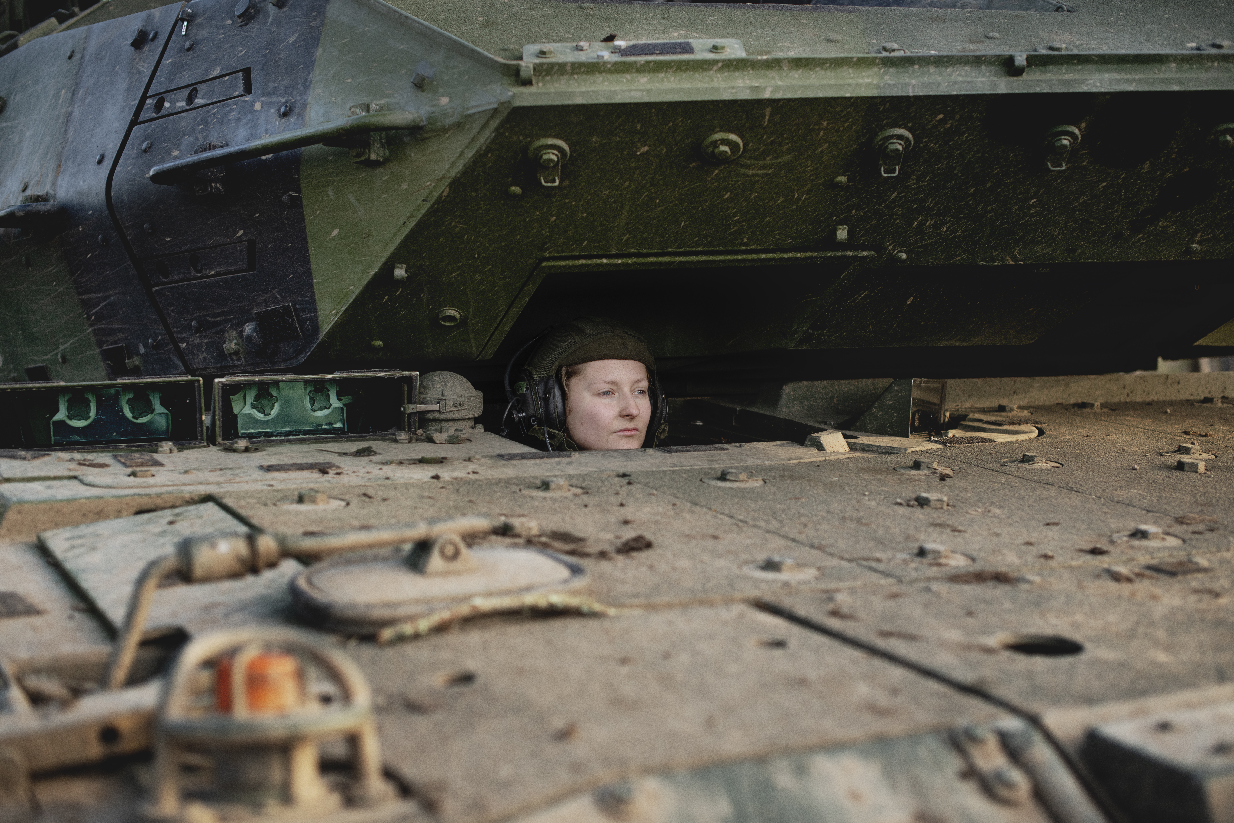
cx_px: 617
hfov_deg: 39.6
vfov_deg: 27.0
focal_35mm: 50
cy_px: 412
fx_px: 1714
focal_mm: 50
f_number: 3.2
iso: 400
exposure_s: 1/800
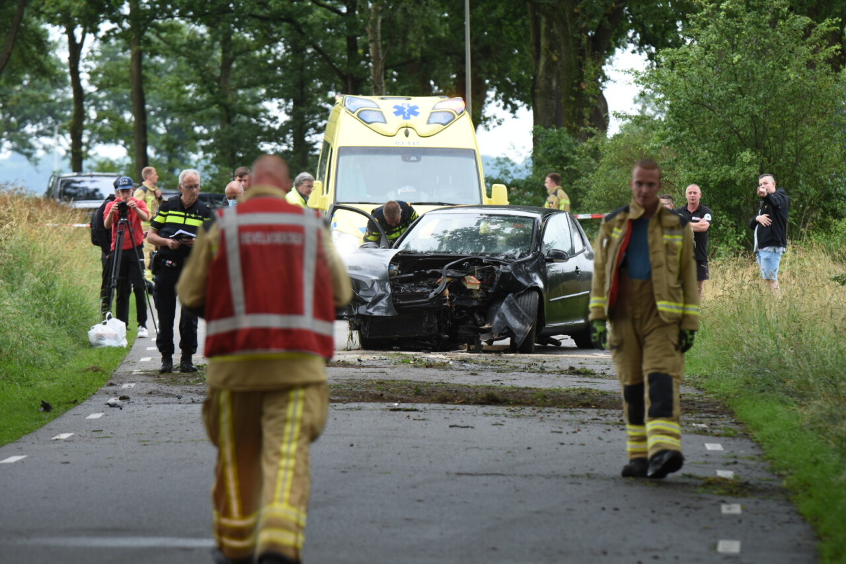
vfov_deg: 4.6
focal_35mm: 300
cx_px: 423
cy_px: 282
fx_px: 7049
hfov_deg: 6.9
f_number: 4.5
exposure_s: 1/40
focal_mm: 200
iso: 200
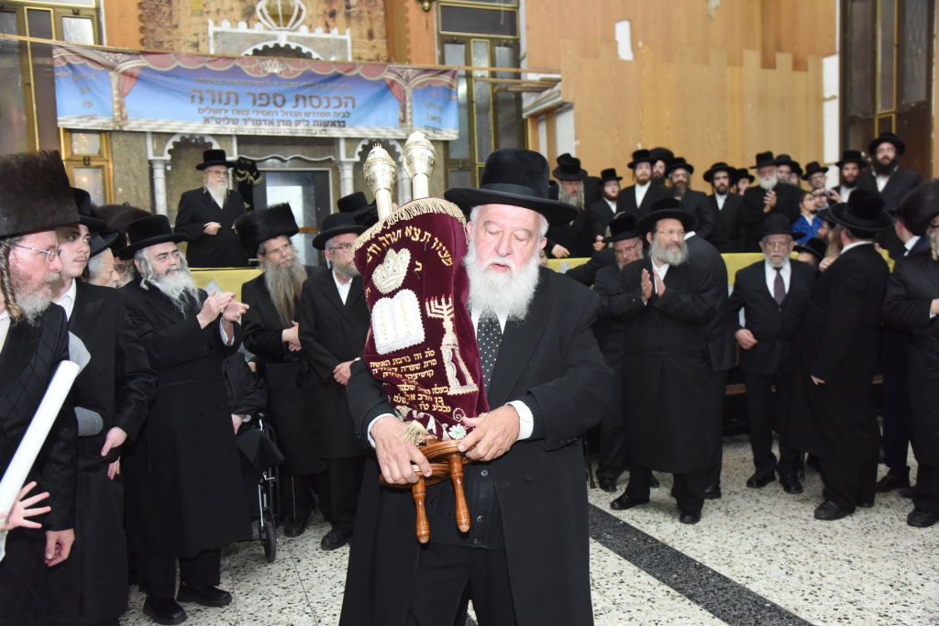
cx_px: 470
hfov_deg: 60.3
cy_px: 313
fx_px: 809
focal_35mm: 31
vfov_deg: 42.3
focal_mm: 31
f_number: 5
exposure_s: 1/125
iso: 2500
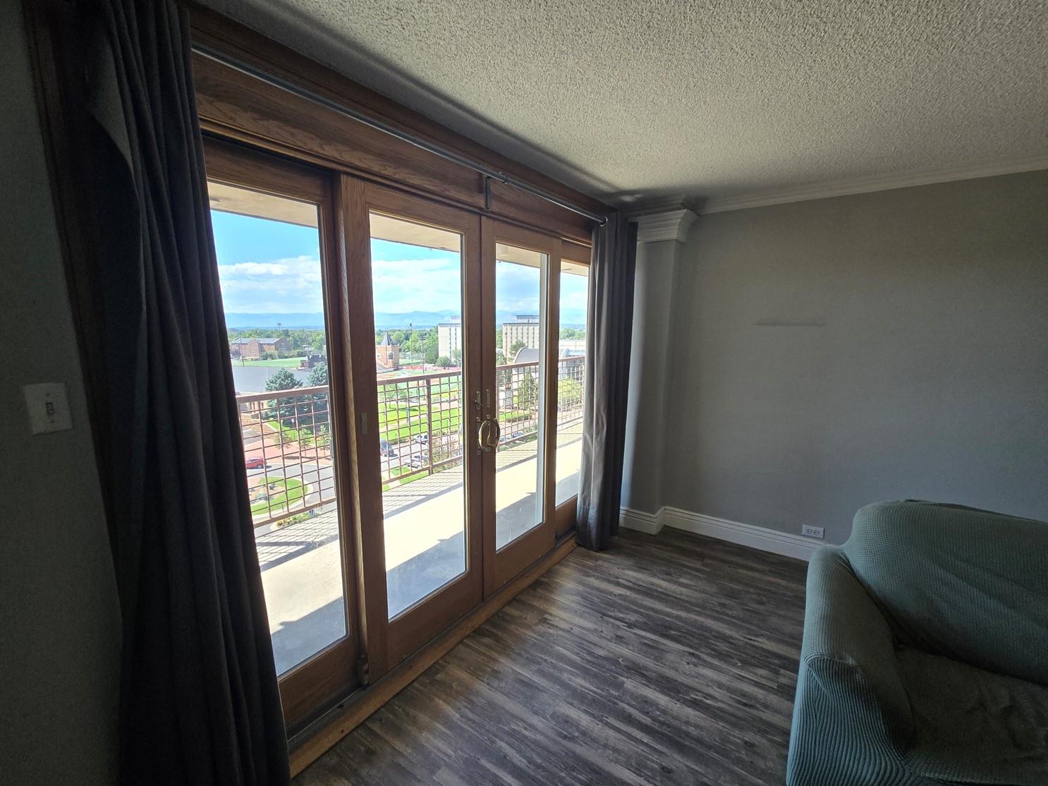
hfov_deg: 101.9
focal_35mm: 14
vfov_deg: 85.6
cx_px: 485
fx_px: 424
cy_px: 416
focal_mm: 2.2
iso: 50
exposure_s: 1/161
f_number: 2.2
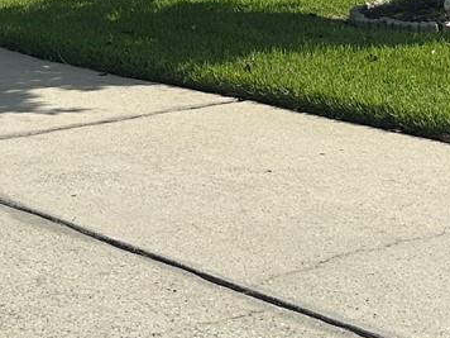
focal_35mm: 108
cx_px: 0
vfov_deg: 12.9
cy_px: -180
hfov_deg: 17.8
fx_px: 1404
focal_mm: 6.86
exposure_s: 1/7576
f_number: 1.78
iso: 80
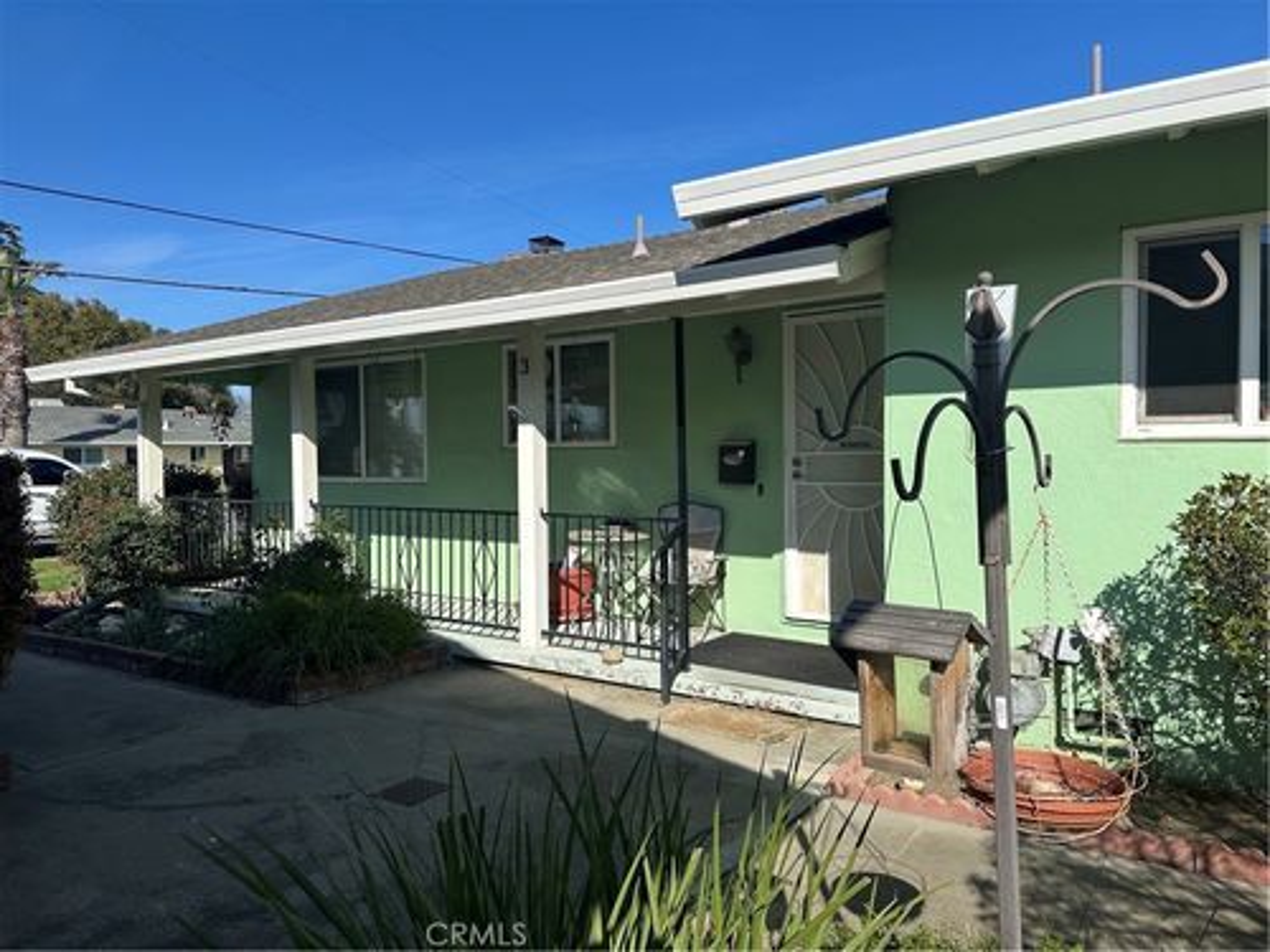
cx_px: 635
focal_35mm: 24
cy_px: 476
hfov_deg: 71.6
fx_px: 881
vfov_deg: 56.8
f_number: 1.78
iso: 80
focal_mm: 6.86
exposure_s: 1/5525
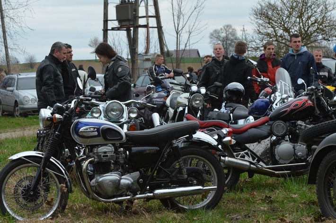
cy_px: 112
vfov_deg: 9.1
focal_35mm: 150
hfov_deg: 13.7
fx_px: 1397
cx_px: 168
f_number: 8
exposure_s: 1/1000
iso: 1600
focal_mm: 100
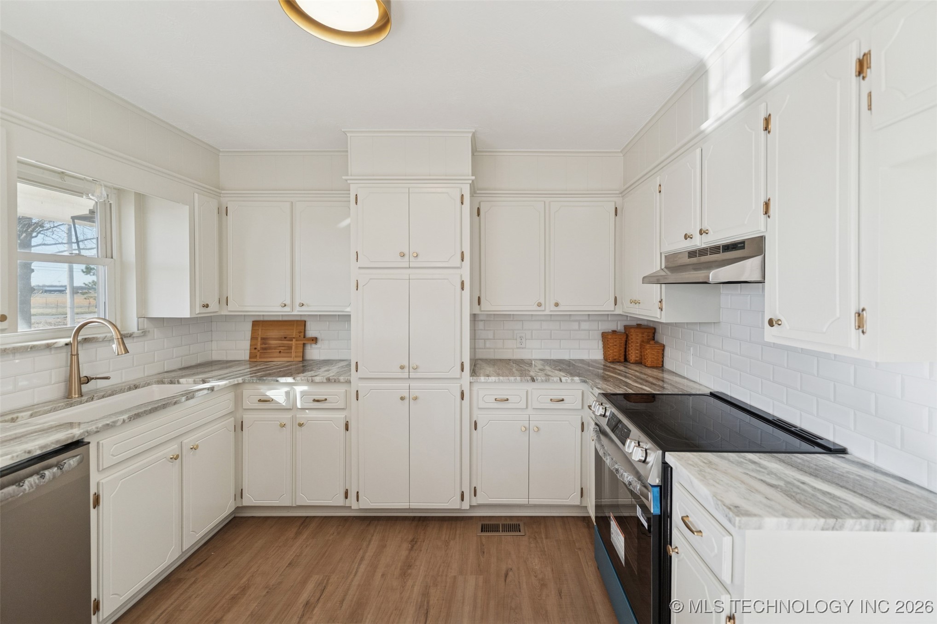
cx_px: 468
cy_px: 312
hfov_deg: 104.3
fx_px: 364
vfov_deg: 81.2
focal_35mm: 14
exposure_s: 1/800
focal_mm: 14
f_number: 2.8
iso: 400
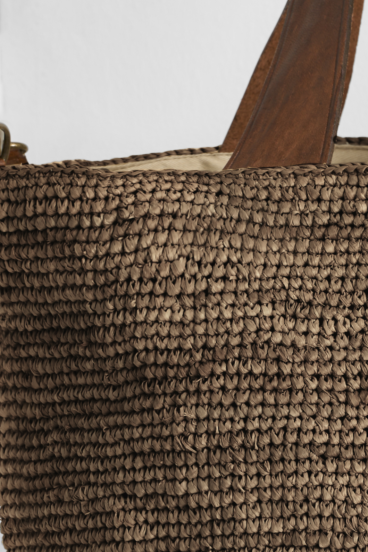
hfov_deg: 2.3
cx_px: 446
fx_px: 9123
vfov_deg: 3.5
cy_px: 233
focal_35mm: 595
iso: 100
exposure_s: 1/160
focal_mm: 135
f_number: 9
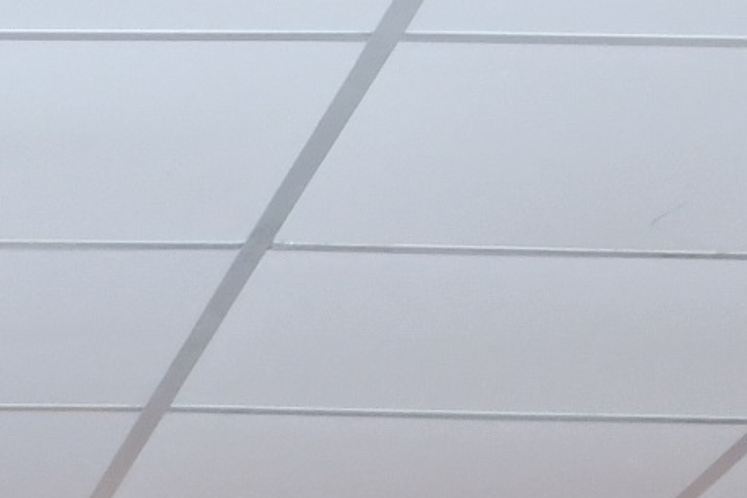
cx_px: -790
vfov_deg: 4.5
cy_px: 1773
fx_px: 5893
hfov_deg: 7.0
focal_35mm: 284
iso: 640
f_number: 4
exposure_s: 1/200
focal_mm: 26
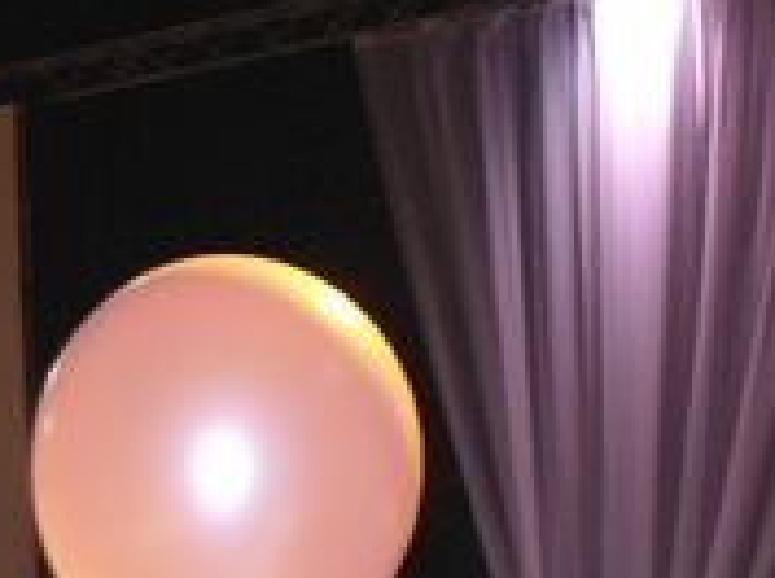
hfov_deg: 9.0
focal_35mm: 209
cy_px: 519
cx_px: -762
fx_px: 4670
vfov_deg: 7.1
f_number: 2.8
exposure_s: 1/40
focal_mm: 20
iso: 400
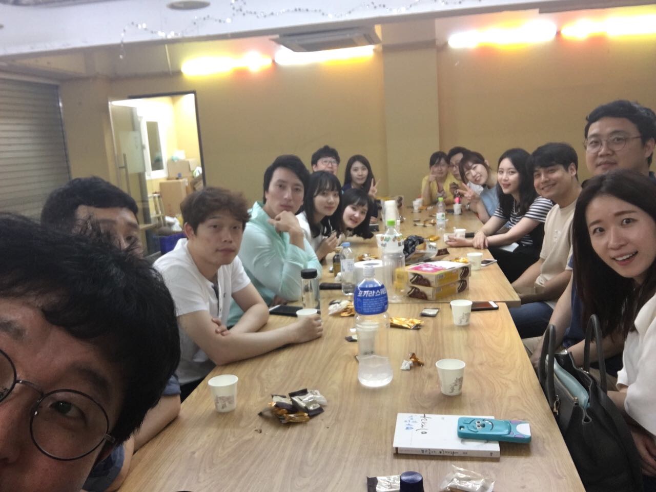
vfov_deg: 45.4
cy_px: 246
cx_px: 328
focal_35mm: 31
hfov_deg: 58.4
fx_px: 587
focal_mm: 2.65
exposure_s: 1/15
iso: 50
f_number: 2.2
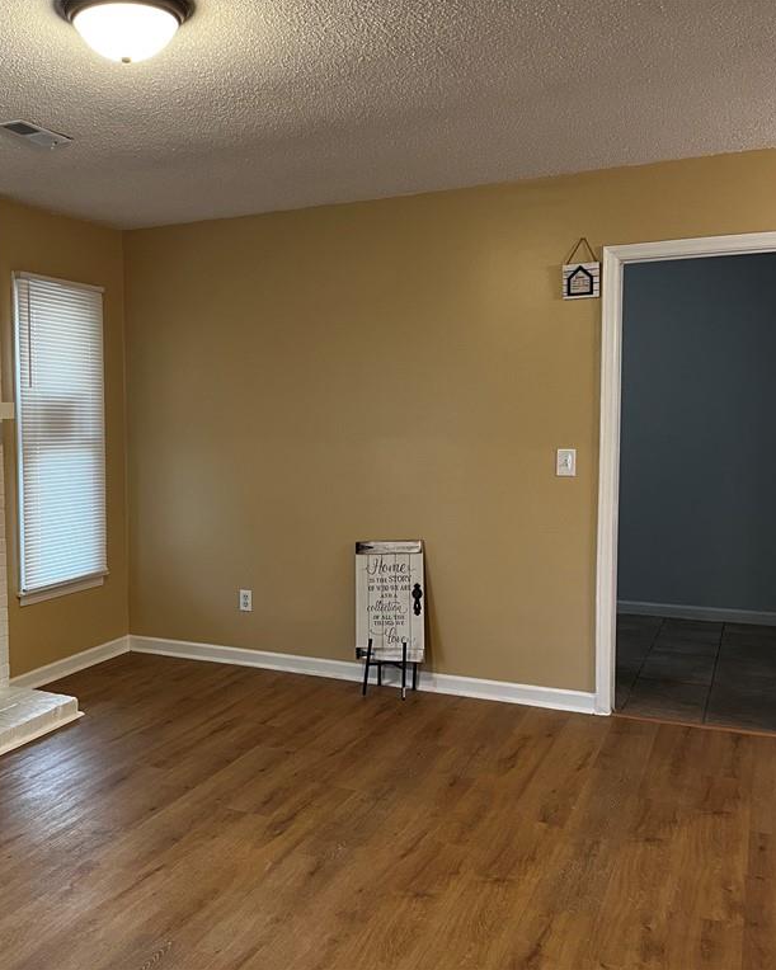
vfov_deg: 52.8
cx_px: 193
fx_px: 976
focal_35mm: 34
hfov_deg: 42.0
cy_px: 484
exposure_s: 1/60
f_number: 1.6
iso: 160
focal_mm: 5.1
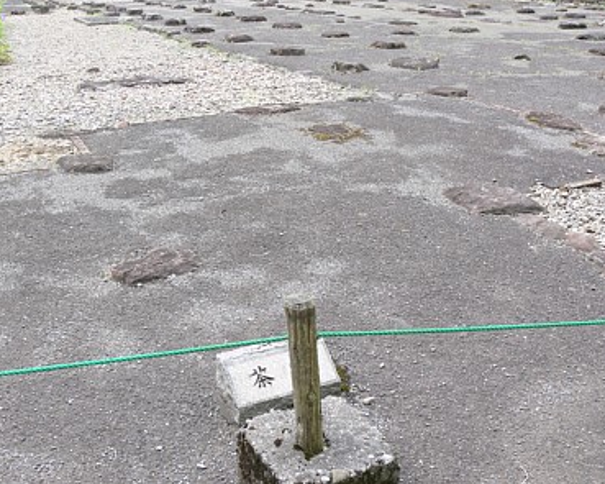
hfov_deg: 49.1
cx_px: 297
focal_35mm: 37
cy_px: 243
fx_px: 662
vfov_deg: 40.1
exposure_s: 1/60
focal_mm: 7.4
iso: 80
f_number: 4
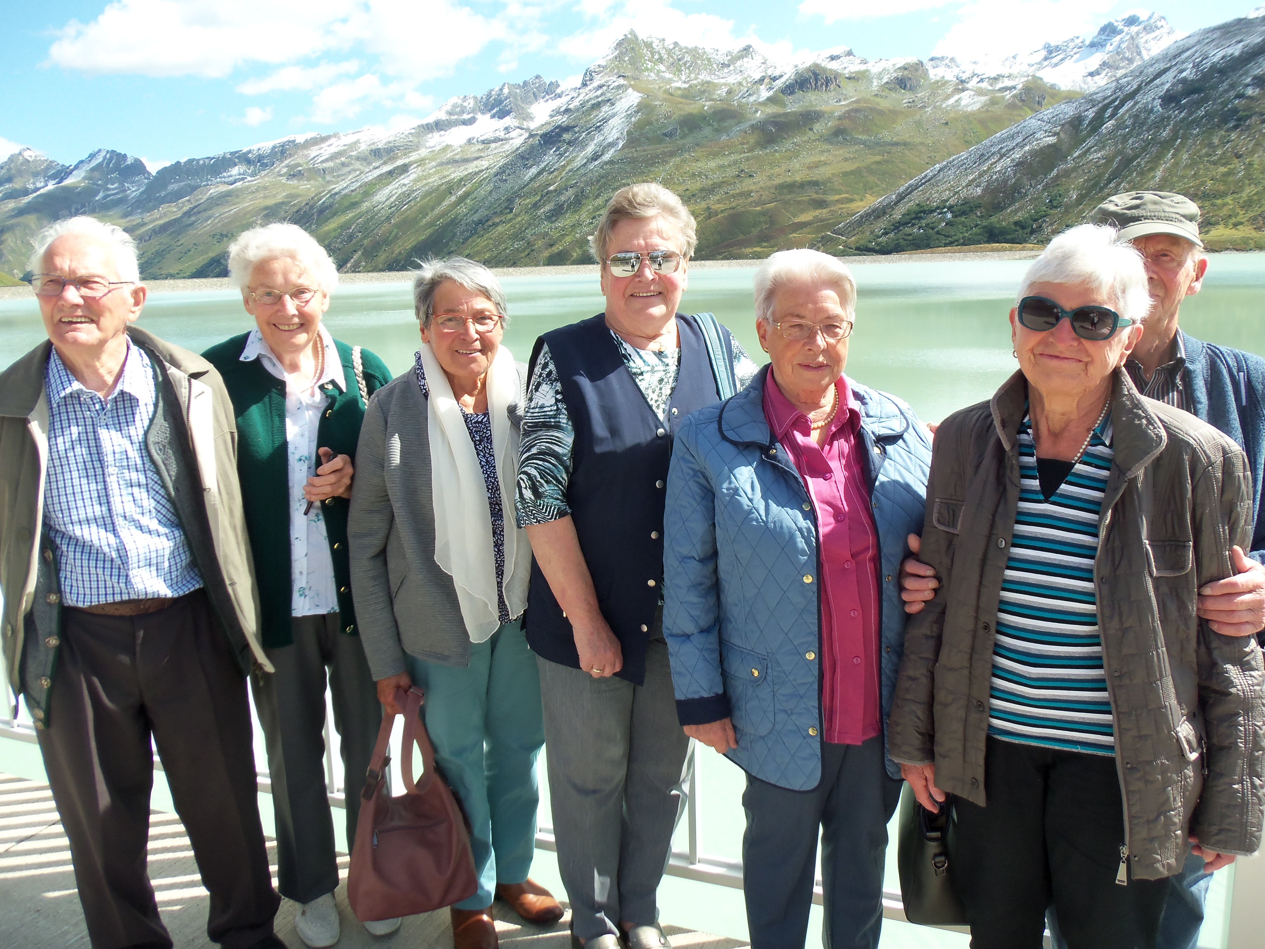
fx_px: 1060
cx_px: 632
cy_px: 474
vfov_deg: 48.2
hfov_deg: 61.7
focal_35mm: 29
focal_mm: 5.2
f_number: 3.4
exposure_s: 1/500
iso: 80
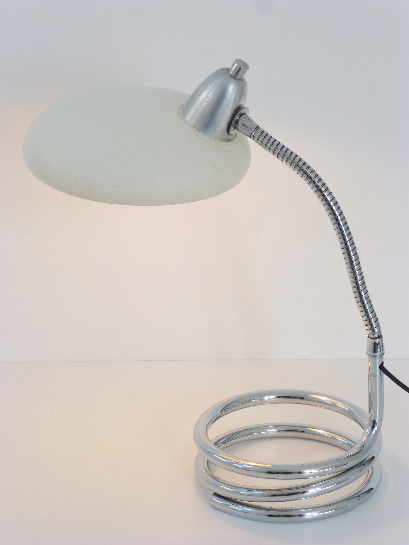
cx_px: 204
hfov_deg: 12.1
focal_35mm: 122
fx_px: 1922
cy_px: 272
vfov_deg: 16.1
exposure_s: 1/125
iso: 100
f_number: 5.4
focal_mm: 21.8
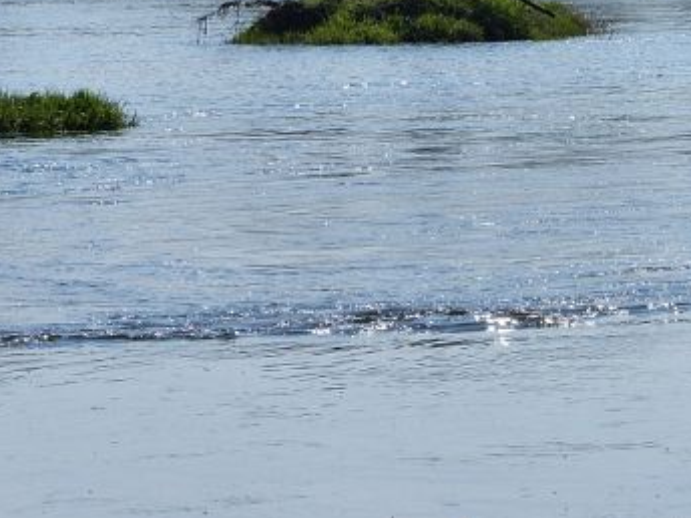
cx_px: 609
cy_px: 77
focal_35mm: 276
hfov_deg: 7.2
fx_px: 5509
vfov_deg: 5.4
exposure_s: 1/2000
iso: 160
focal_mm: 27.8
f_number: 5
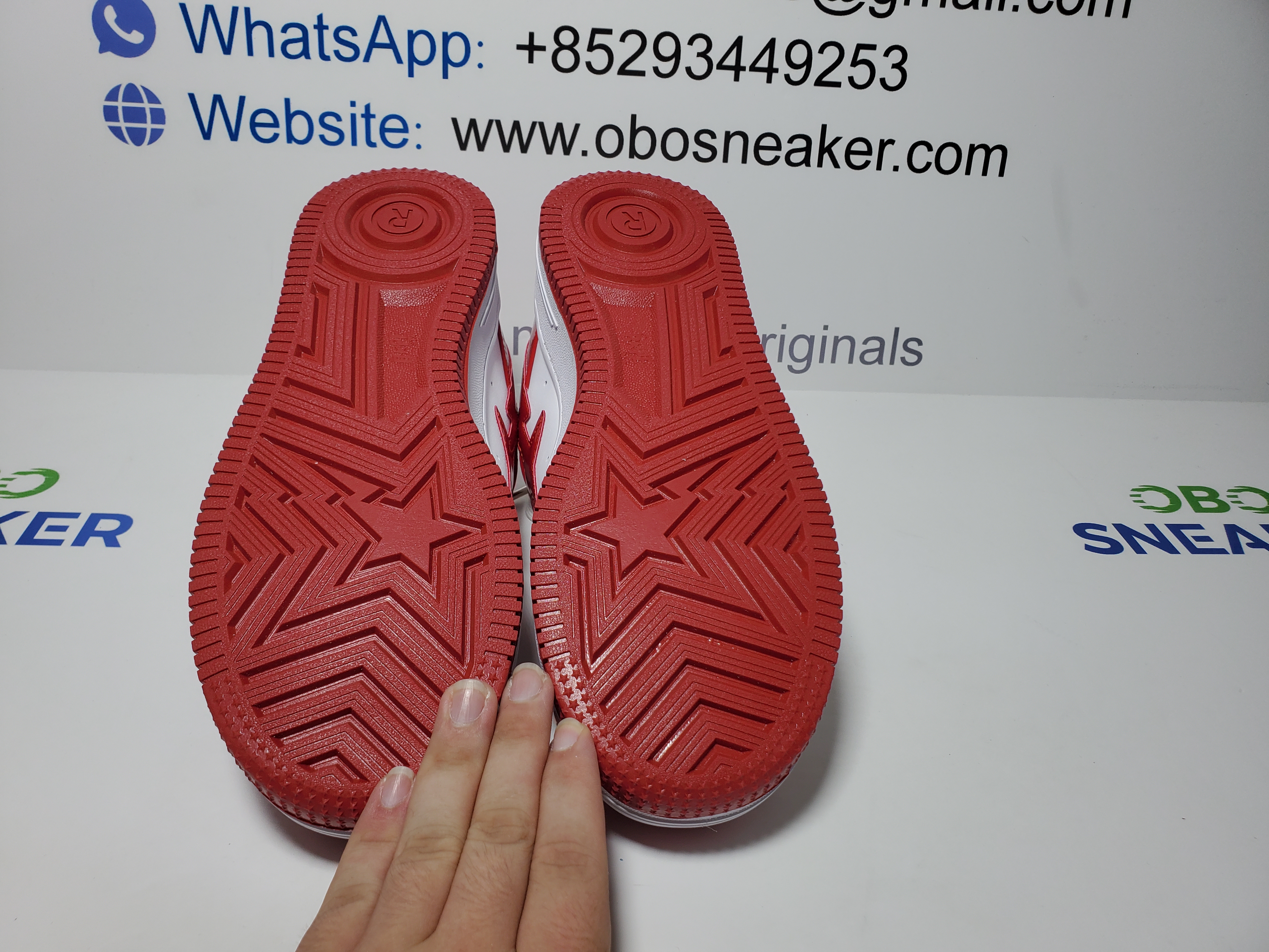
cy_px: 476
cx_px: 634
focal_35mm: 26
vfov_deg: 53.1
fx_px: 953
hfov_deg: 67.3
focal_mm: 4.3
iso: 50
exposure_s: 1/285
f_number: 2.4
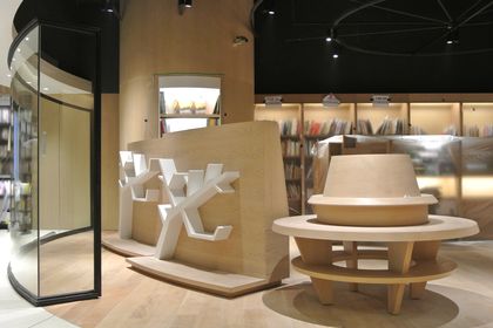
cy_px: 164
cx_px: 246
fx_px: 507
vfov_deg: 35.9
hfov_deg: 51.9
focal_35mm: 37
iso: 800
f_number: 4
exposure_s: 1/60
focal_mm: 14
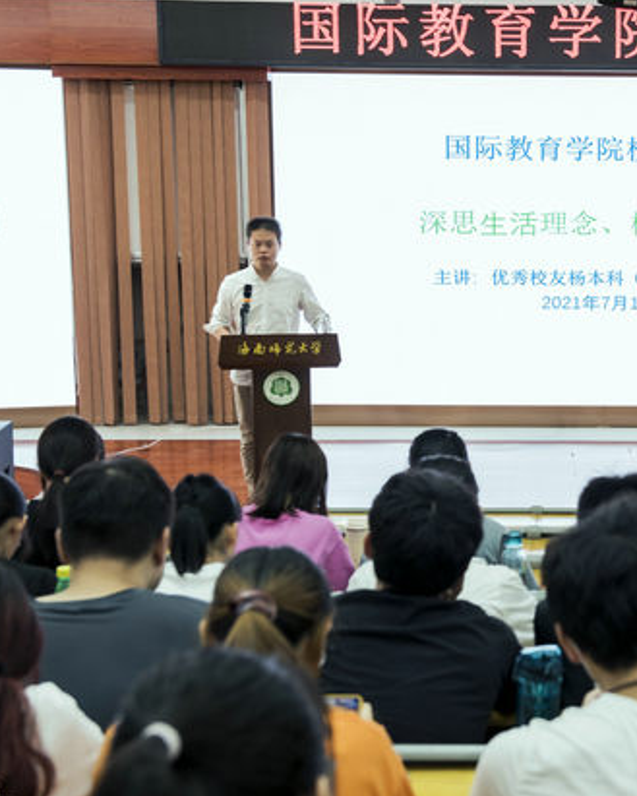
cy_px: 371
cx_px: 577
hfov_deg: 20.8
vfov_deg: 26.4
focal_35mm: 72
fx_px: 1696
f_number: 4.5
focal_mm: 45
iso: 640
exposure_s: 1/60
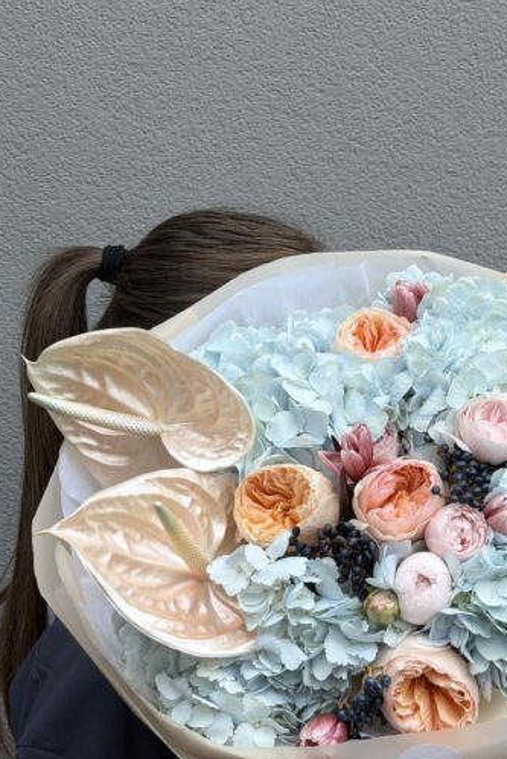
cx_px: 340
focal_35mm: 80
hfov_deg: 17.0
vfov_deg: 25.3
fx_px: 1689
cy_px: 488
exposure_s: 1/60
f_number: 1.78
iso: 125
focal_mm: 6.76
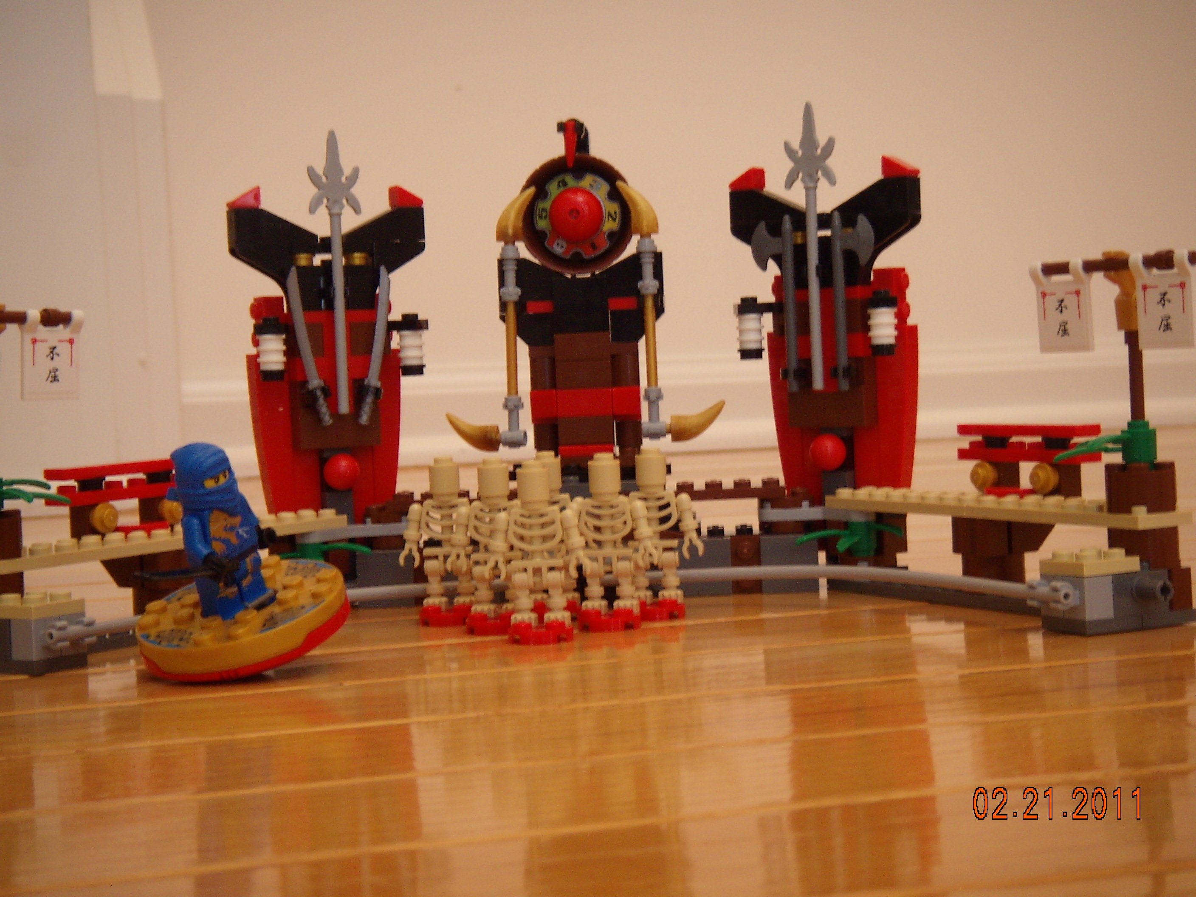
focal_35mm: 66
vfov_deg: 22.3
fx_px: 2280
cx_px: 598
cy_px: 448
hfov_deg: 29.4
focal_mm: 11
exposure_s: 1/8.74
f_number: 3.9
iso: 100
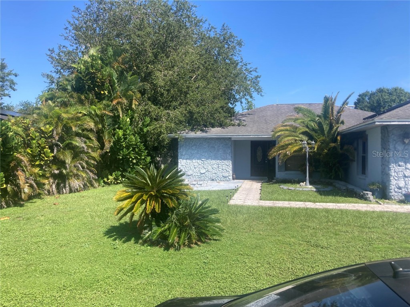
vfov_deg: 49.7
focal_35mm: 28
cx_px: 205
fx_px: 332
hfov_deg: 63.4
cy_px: 154
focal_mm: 3.99
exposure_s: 1/1200
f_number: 1.8
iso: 20
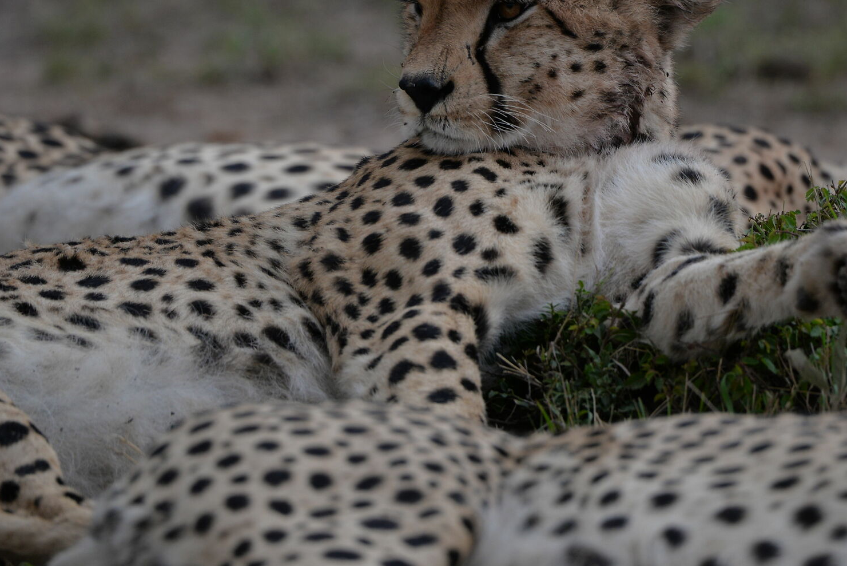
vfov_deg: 2.1
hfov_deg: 3.2
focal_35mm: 648
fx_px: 15253
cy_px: 165
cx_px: 455
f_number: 5.6
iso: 560
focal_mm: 400
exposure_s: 1/400
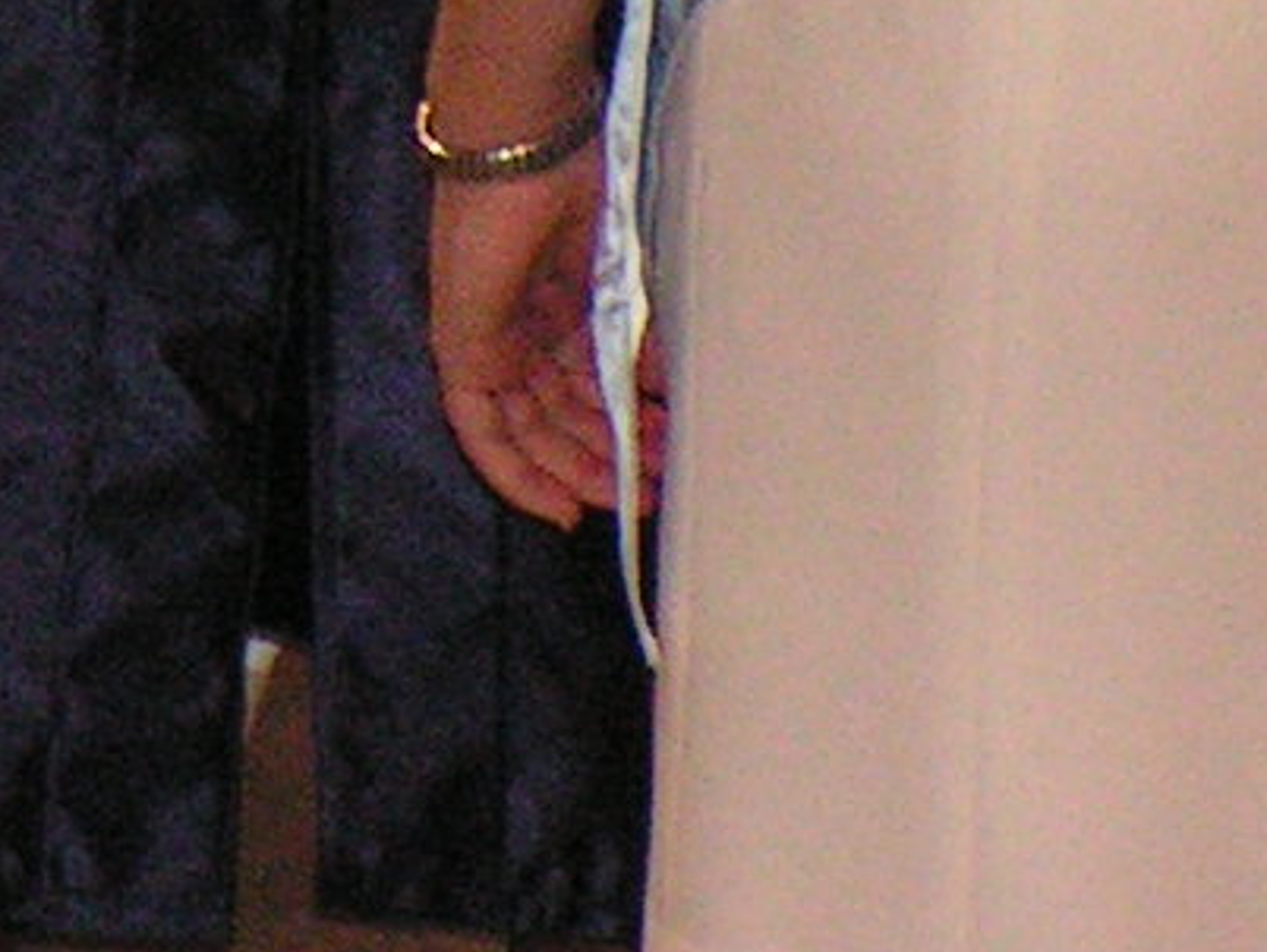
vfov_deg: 1.8
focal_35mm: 842
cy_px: -1554
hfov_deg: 2.3
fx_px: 30837
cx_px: -2146
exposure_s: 1/160
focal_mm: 24.8
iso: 200
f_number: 3.2
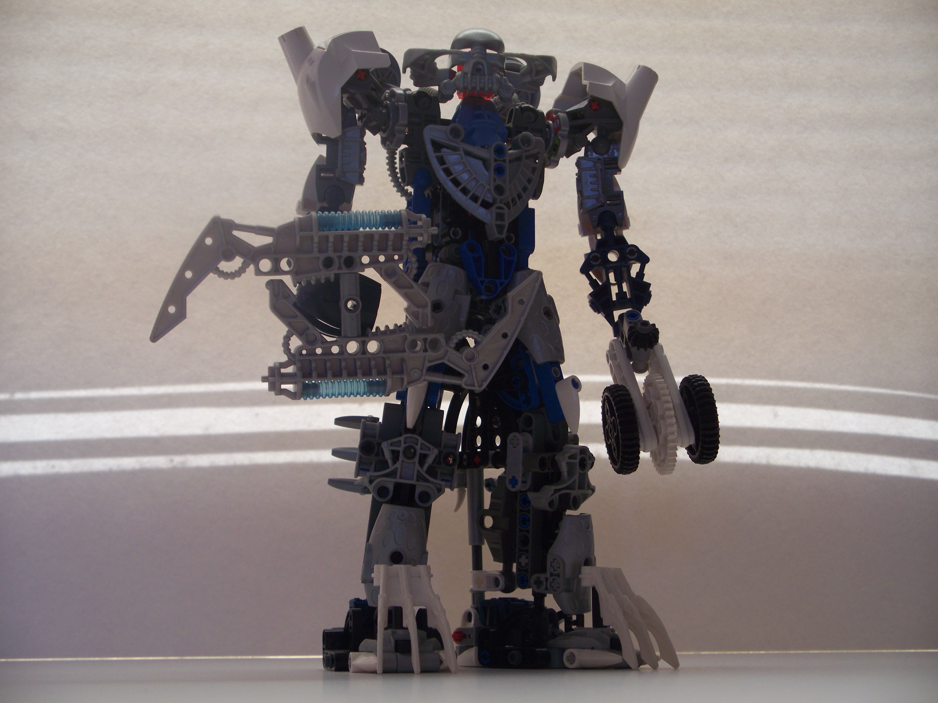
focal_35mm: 60
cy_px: 352
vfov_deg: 24.4
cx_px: 469
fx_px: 1626
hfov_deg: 32.2
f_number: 3.1
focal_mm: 12.89
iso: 80
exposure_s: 1/30
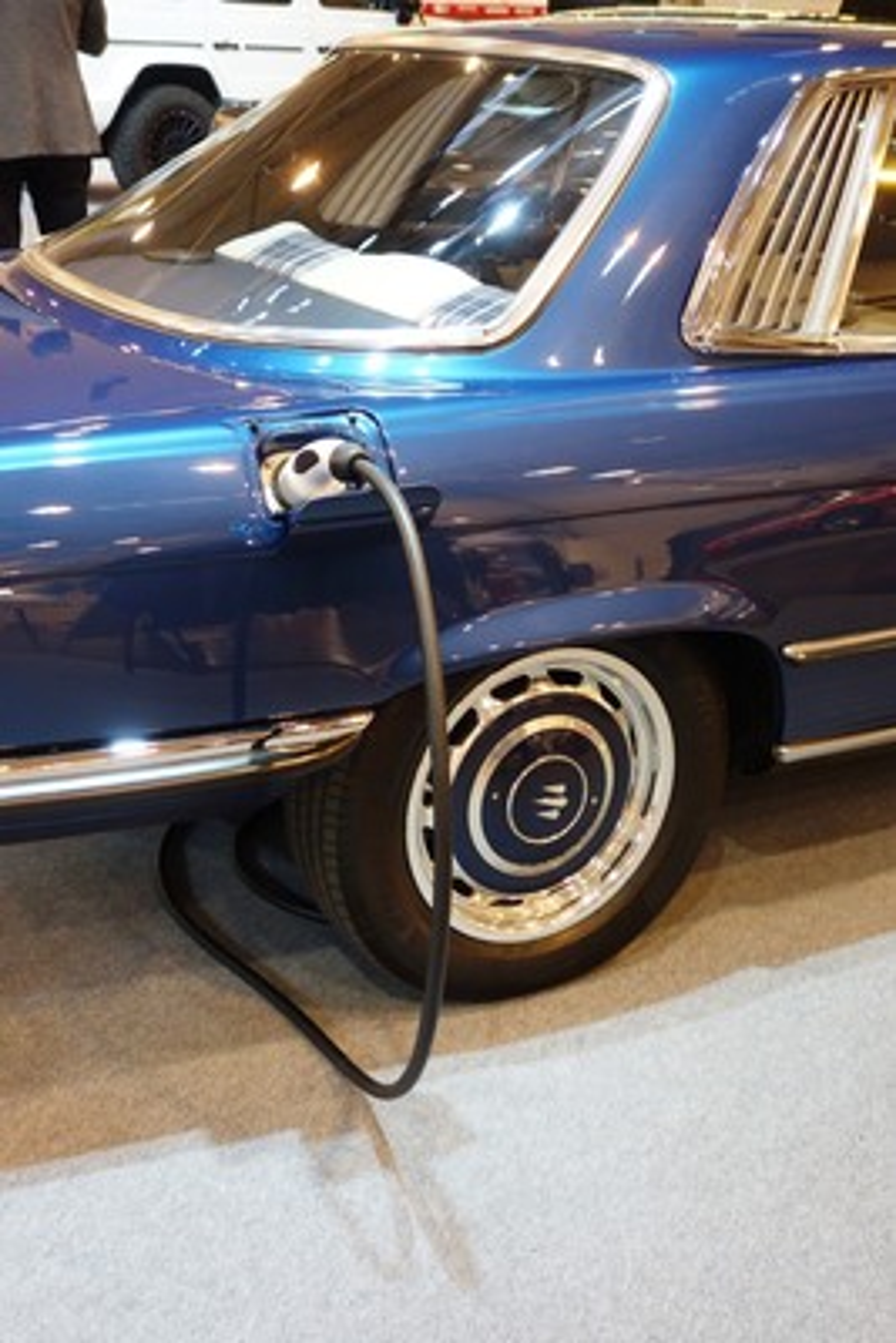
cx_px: 448
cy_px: 672
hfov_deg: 29.9
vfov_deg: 43.6
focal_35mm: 45
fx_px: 1678
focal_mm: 16.59
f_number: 3.2
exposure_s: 1/50
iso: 800
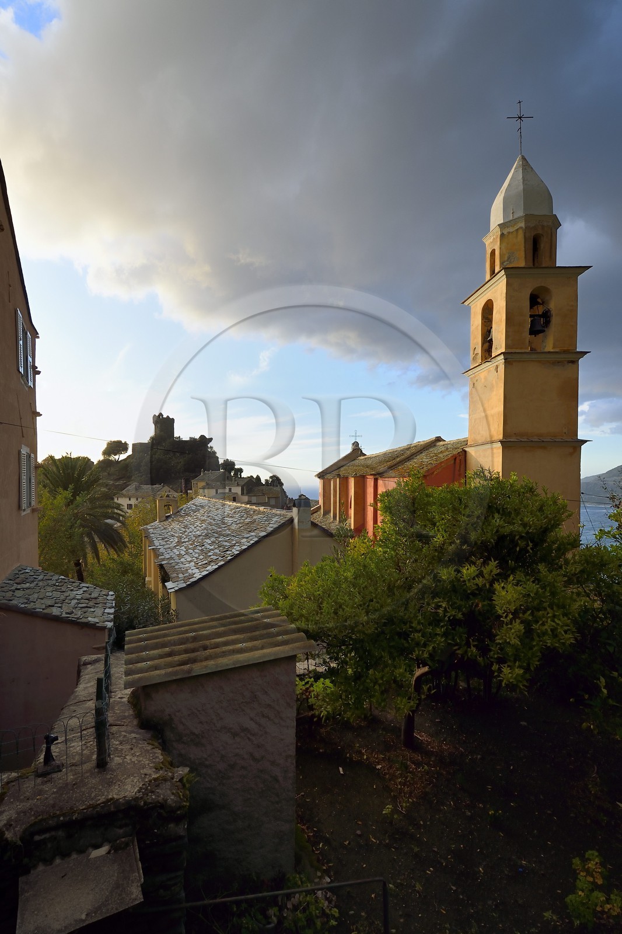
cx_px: 311
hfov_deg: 81.2
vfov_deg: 104.3
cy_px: 467
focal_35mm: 14
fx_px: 363
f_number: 5.6
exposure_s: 1/160
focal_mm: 14
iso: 200
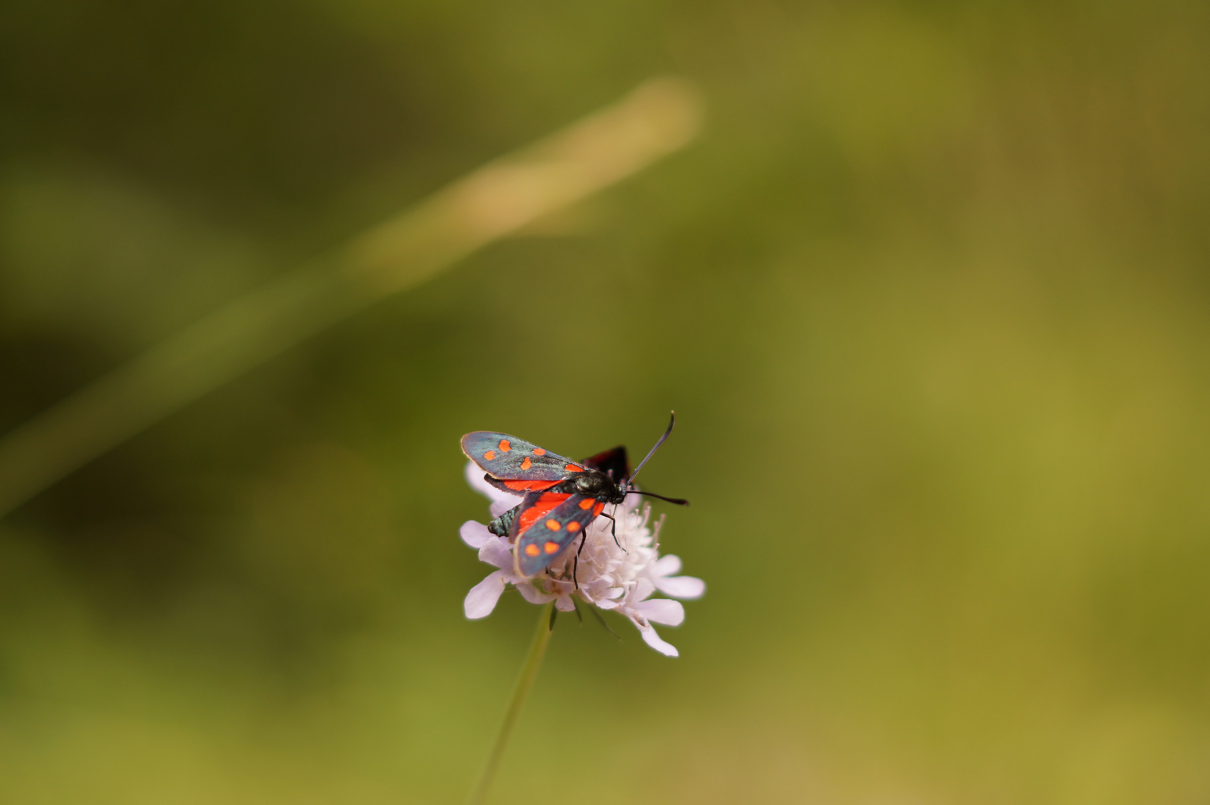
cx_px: 605
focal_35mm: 75
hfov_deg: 27.0
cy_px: 402
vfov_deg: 18.2
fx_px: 2519
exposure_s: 1/500
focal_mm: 50
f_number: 1.8
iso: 100
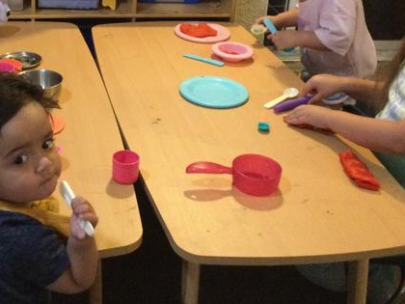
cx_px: 97
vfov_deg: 24.3
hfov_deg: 32.0
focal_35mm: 59
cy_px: 42
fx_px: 690
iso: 320
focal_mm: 3.3
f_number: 2.4
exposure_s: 1/15
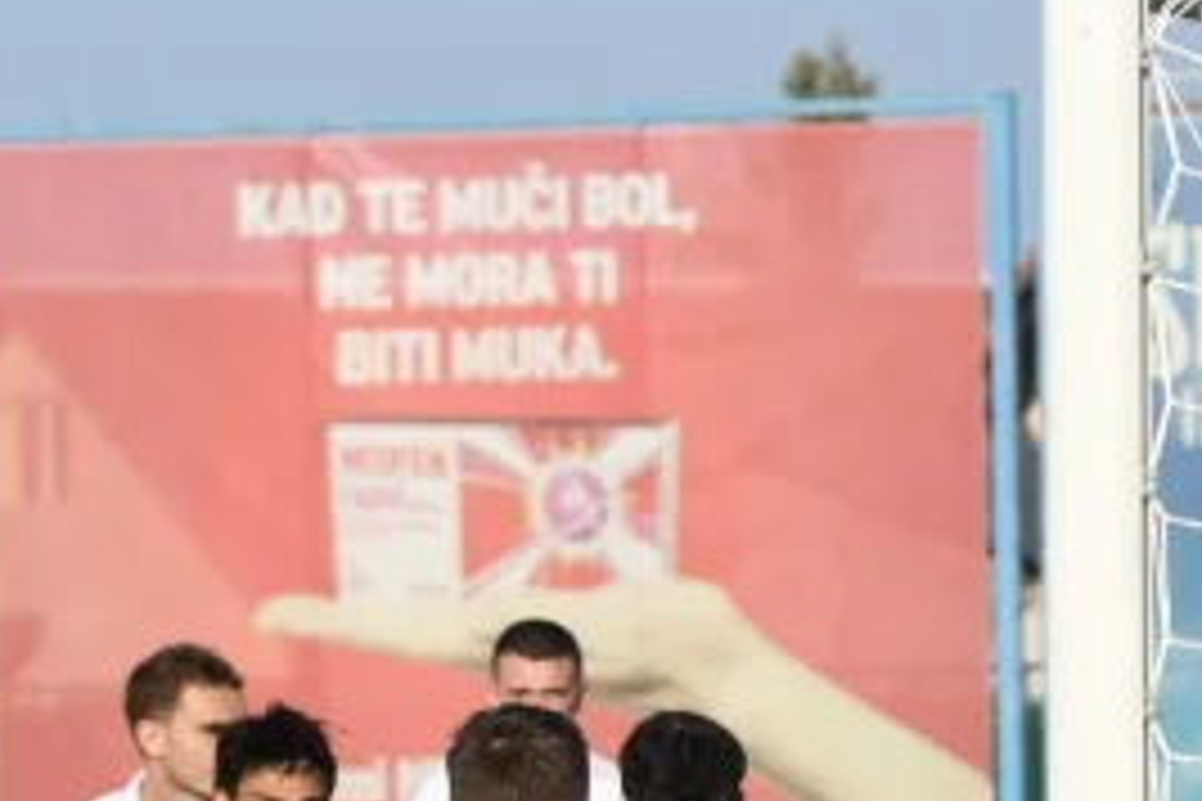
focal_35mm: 427
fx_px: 14256
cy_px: 1078
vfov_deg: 3.2
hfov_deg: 4.8
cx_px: 1382
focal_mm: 100
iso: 125
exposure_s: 1/1000
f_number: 4.5
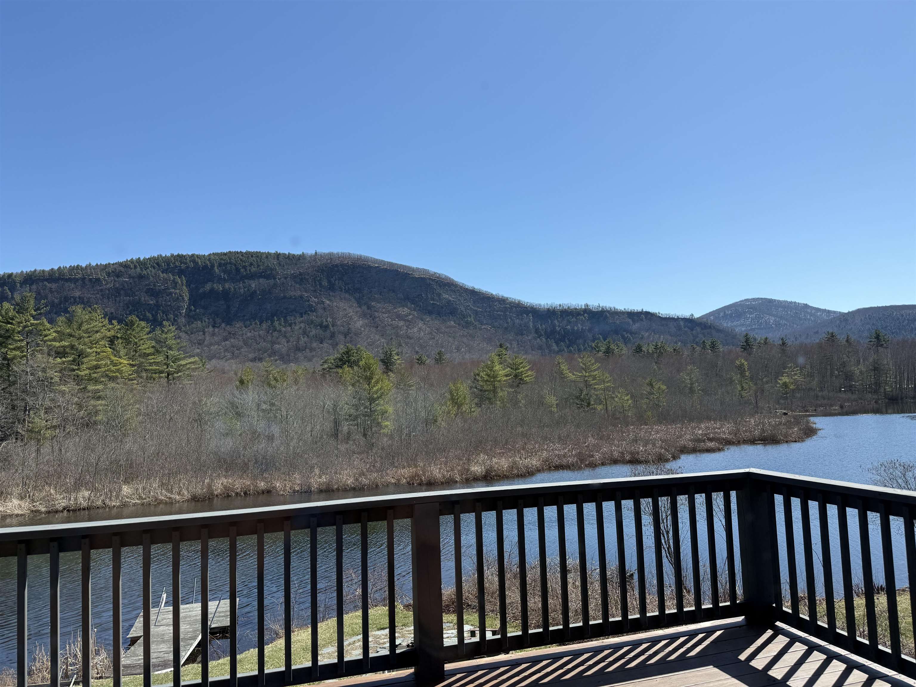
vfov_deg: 56.8
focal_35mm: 24
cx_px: 458
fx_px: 635
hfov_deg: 71.6
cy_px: 344
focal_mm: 6.76
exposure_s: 1/3759
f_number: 1.78
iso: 80
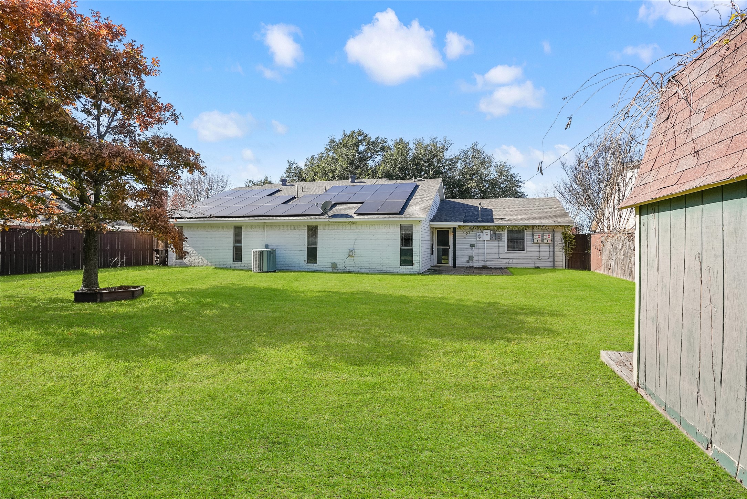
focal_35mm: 16
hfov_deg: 96.7
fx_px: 332
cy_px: 250
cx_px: 374
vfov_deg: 73.8
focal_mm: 16
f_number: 7.1
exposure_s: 1/160
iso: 80
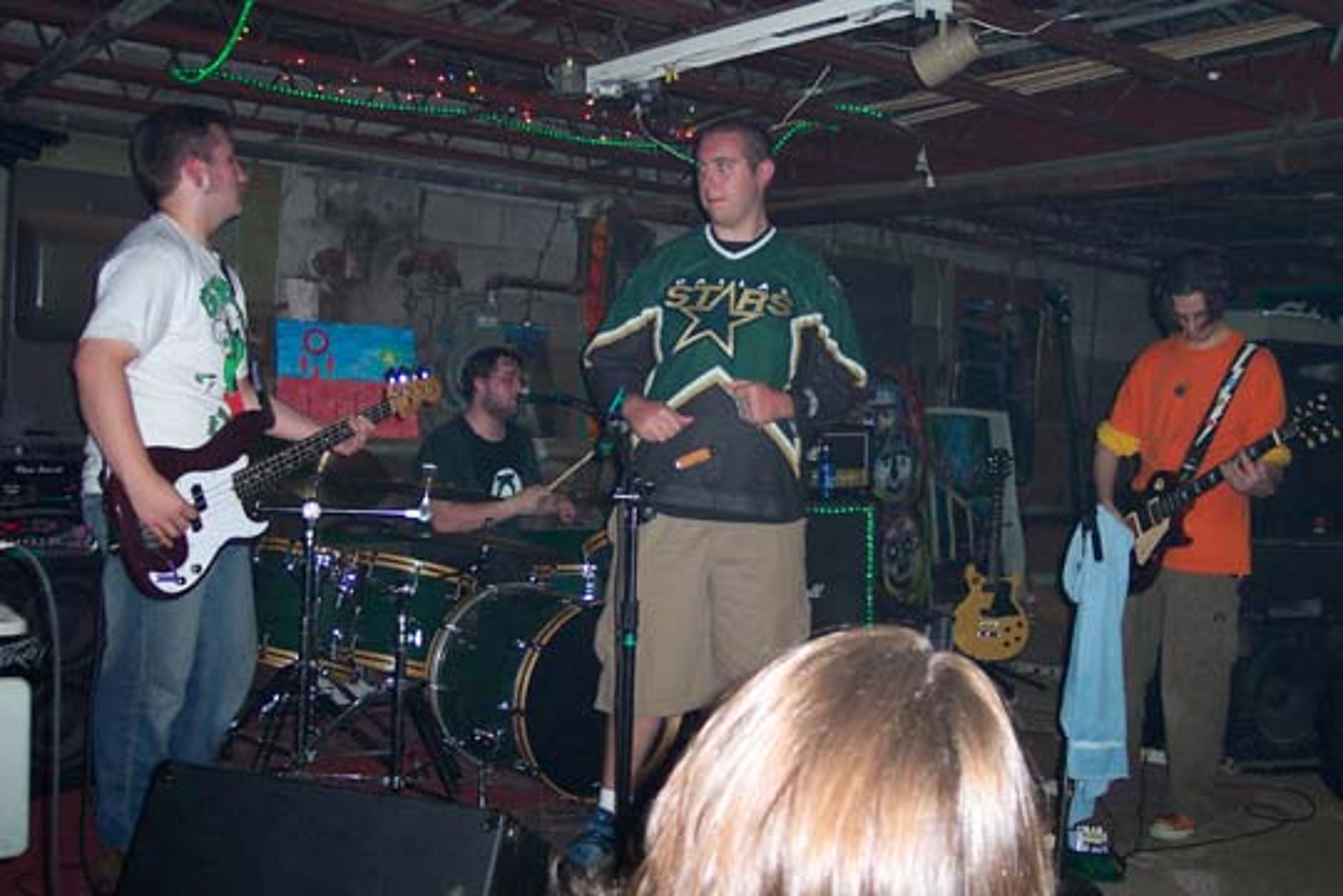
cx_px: 672
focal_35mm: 38
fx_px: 1418
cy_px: 448
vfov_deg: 35.1
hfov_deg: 50.7
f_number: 2.8
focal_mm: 8
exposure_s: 1/30
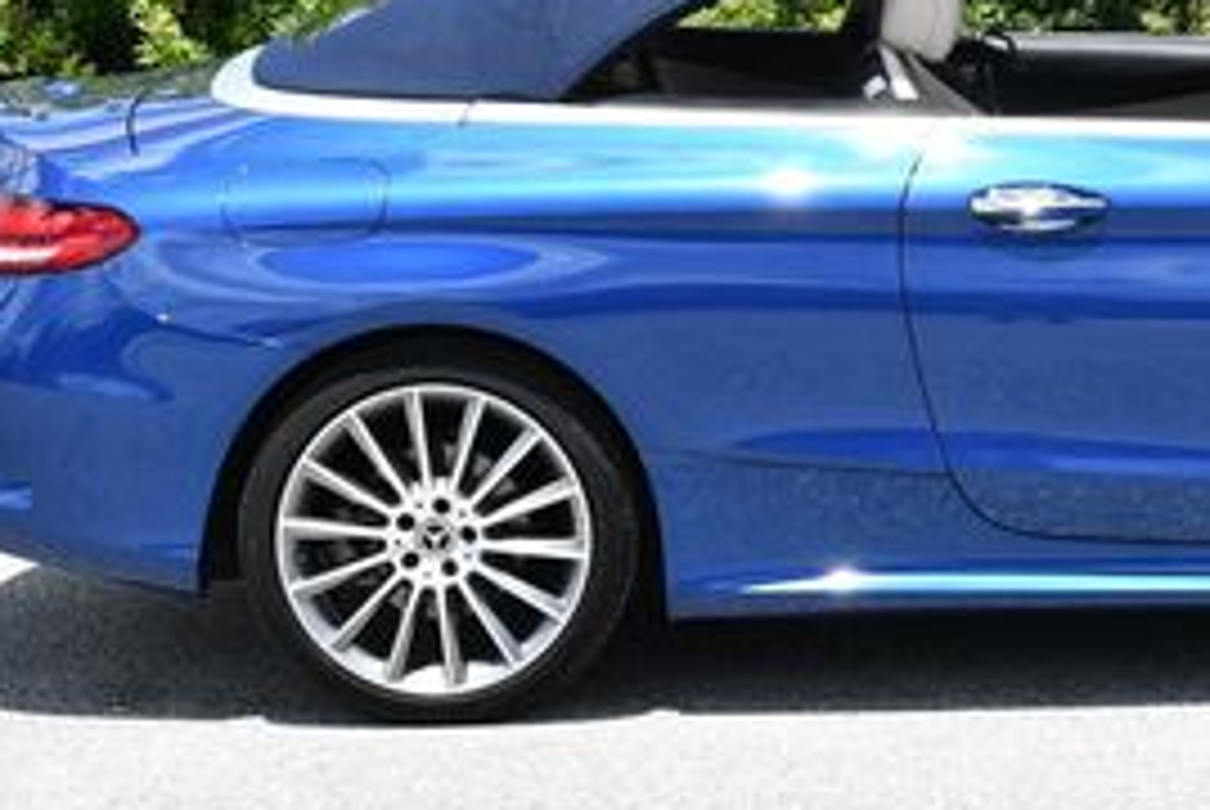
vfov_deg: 9.9
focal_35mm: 138
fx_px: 4643
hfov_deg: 14.6
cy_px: -9
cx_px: 1183
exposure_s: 1/250
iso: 110
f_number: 8
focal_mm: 29
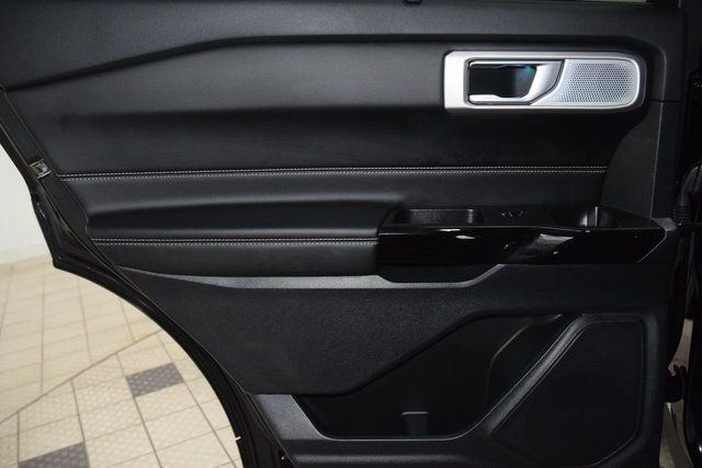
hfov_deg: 57.2
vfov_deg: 40.0
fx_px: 644
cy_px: 234
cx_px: 351
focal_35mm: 33
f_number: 3.5
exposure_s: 1/125
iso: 2500
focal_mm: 22
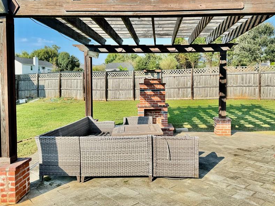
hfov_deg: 58.1
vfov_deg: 45.4
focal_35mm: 31
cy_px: 90
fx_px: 246
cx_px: 156
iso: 80
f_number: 1.78
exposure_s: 1/773
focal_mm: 6.76
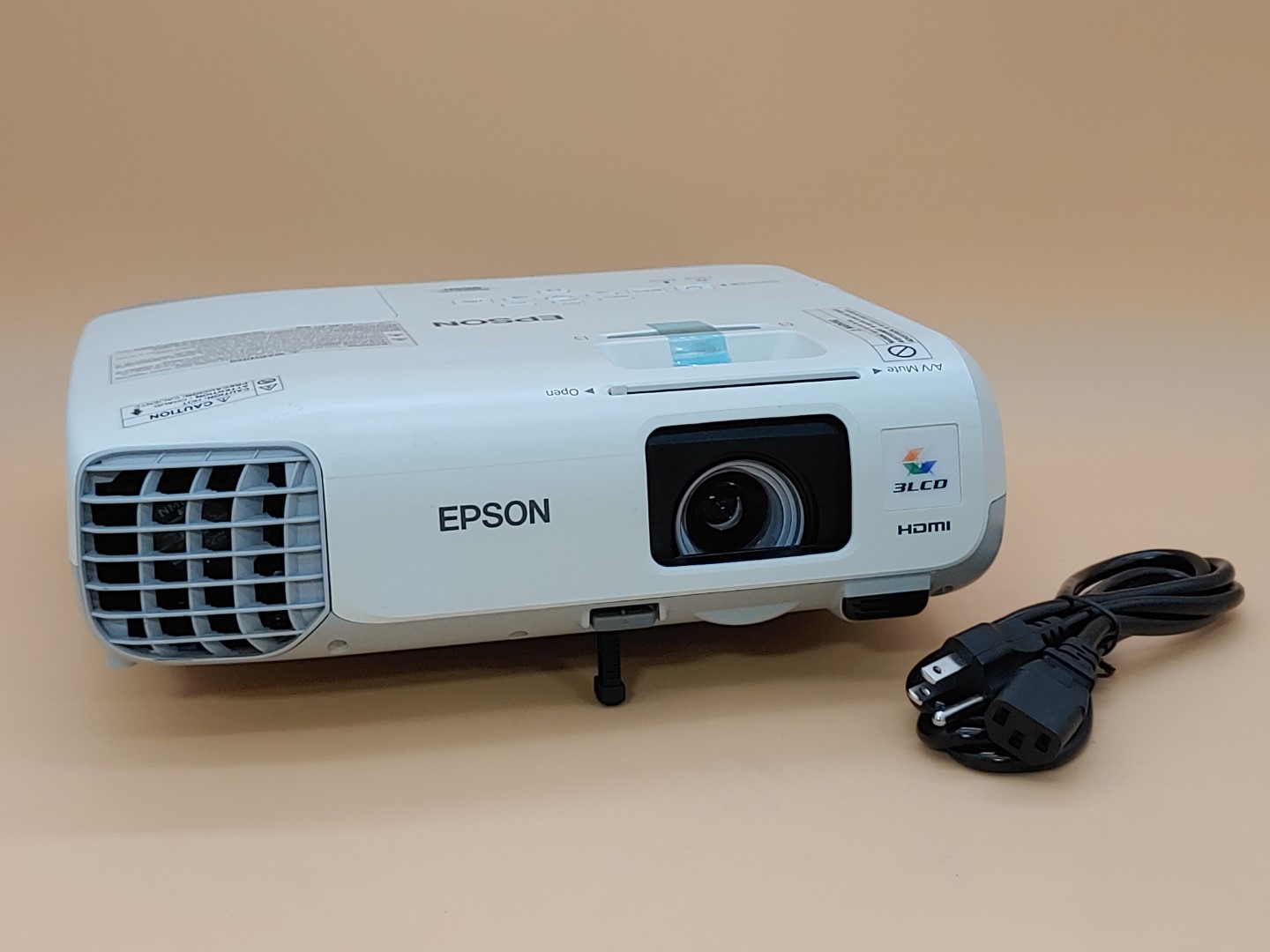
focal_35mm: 54
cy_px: 476
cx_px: 635
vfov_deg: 27.0
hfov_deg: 35.5
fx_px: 1981
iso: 50
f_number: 1.8
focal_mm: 4.36
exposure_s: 1/74
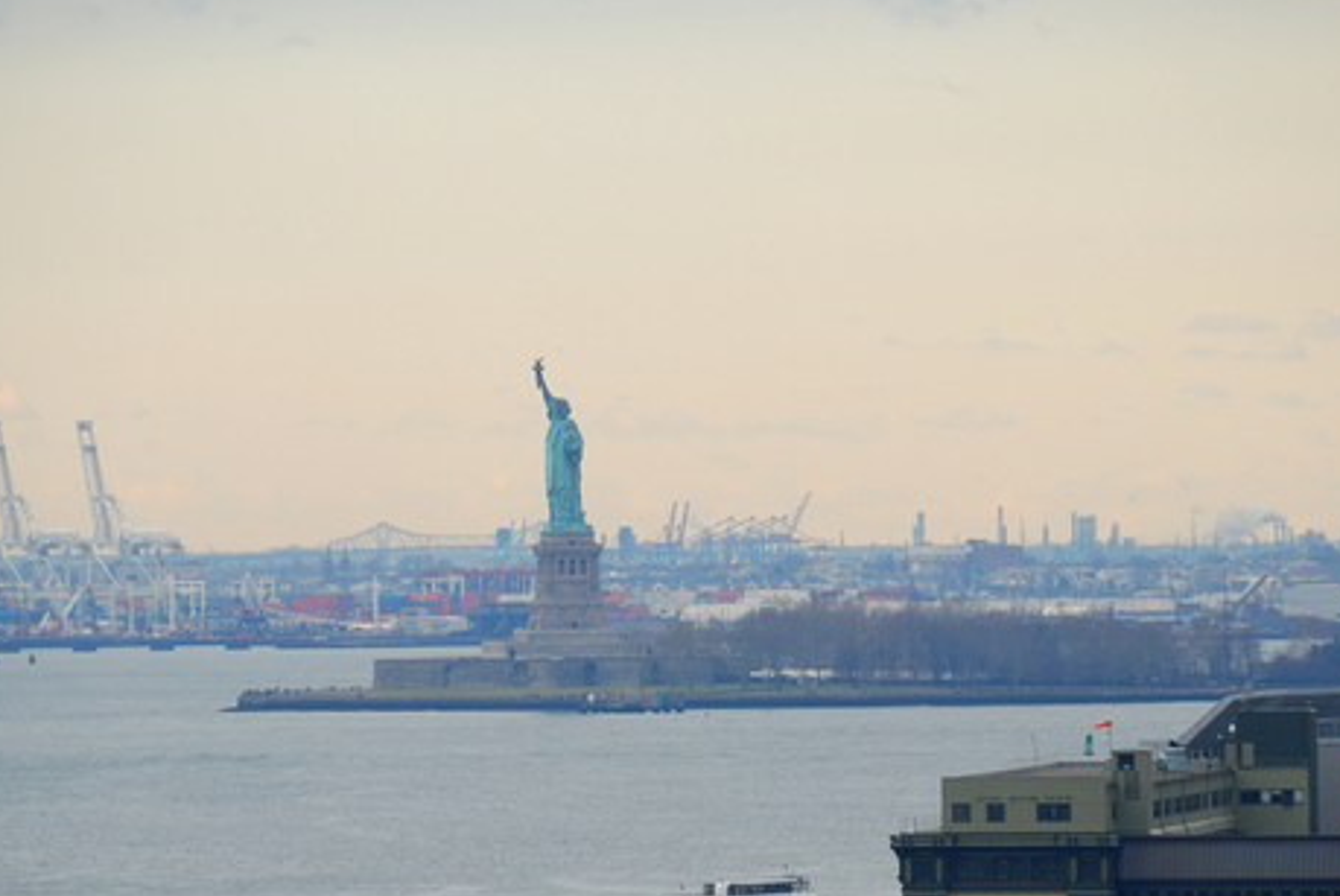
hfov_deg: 4.5
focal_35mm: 458
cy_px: 566
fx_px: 17064
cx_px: 721
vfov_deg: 3.0
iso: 100
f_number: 5.6
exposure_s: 1/200
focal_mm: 200
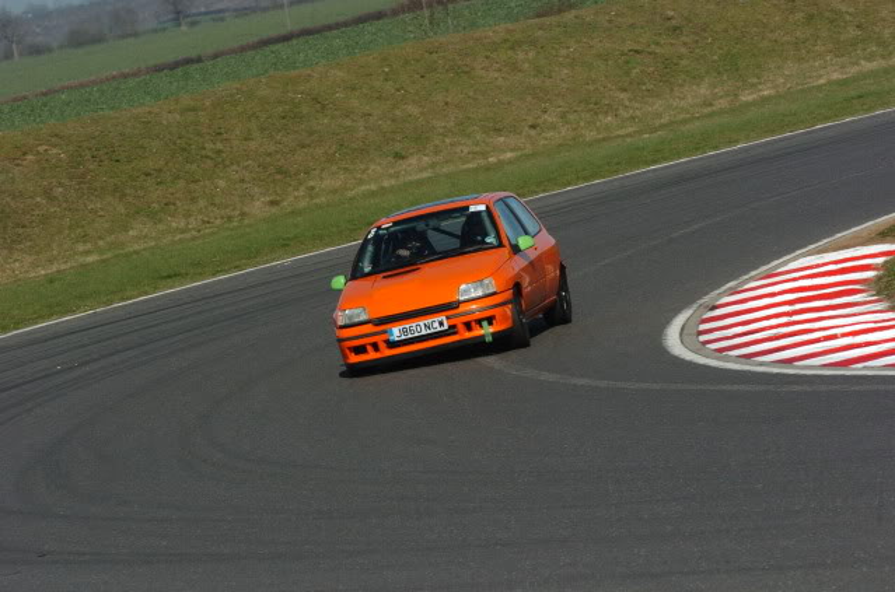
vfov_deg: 4.6
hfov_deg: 6.9
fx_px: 7442
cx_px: 448
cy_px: 296
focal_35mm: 300
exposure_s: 1/320
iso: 250
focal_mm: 200
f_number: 13
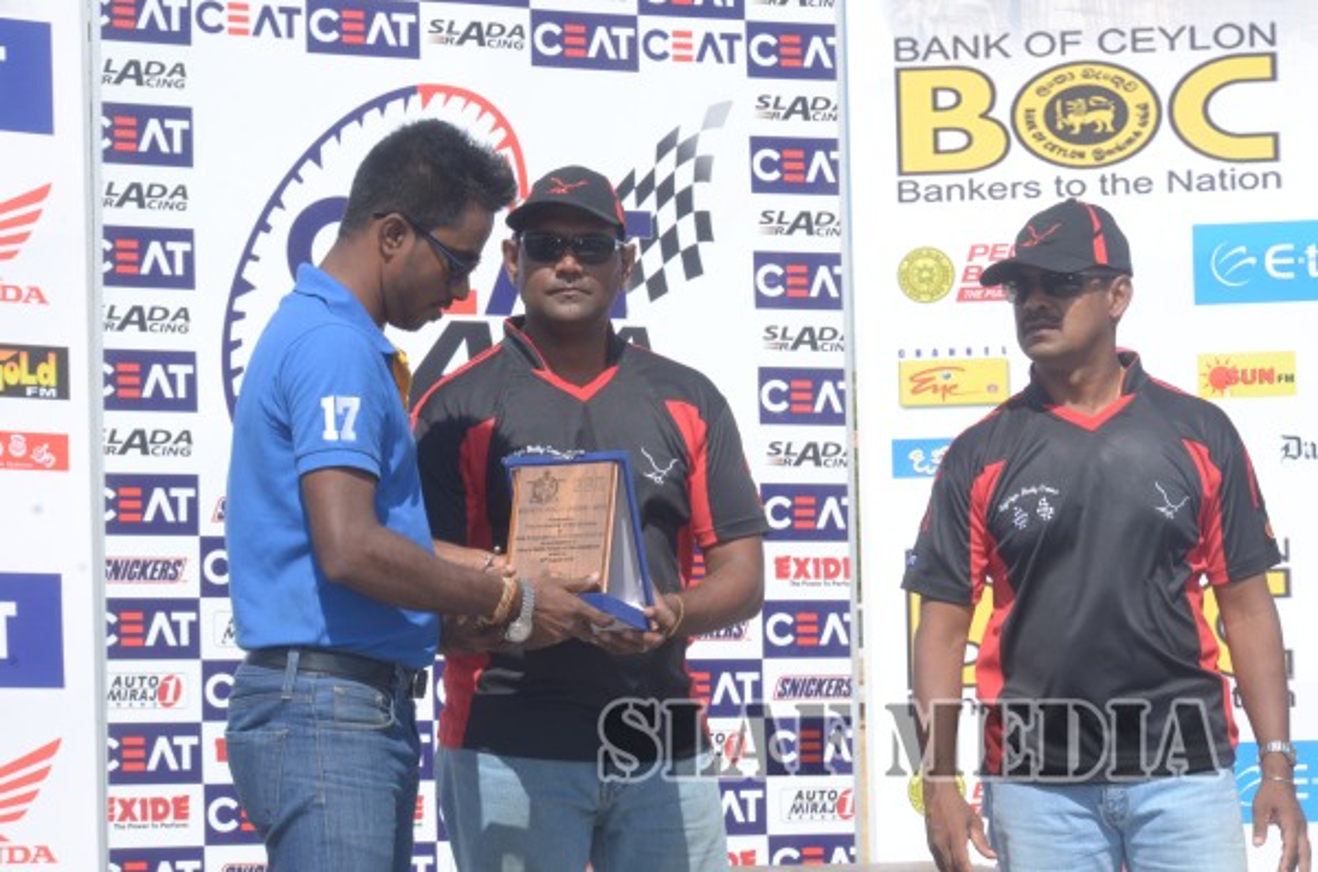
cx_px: 659
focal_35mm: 120
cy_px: 436
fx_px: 4383
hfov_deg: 17.1
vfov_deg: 11.4
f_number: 14
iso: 320
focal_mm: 80
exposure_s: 1/200
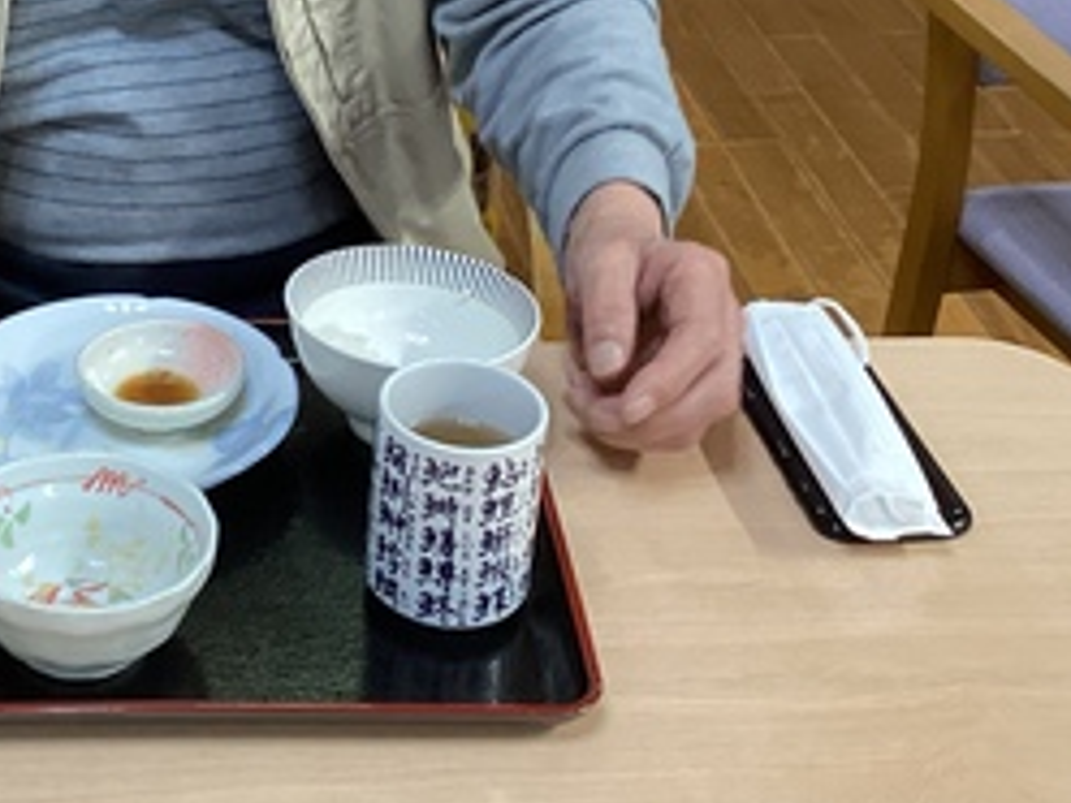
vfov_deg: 19.1
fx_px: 2320
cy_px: -9
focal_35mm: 75
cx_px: 160
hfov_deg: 25.4
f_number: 2.4
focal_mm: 3.3
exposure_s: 1/40
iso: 250
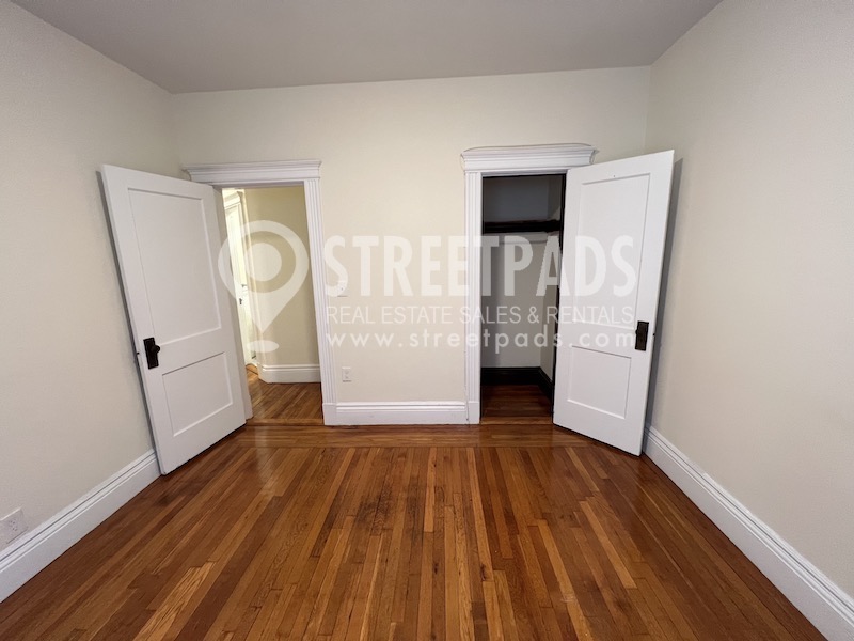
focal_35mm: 13
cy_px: 320
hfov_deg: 106.2
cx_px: 427
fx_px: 321
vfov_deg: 89.9
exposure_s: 1/60
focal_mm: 1.57
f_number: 1.8
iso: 200
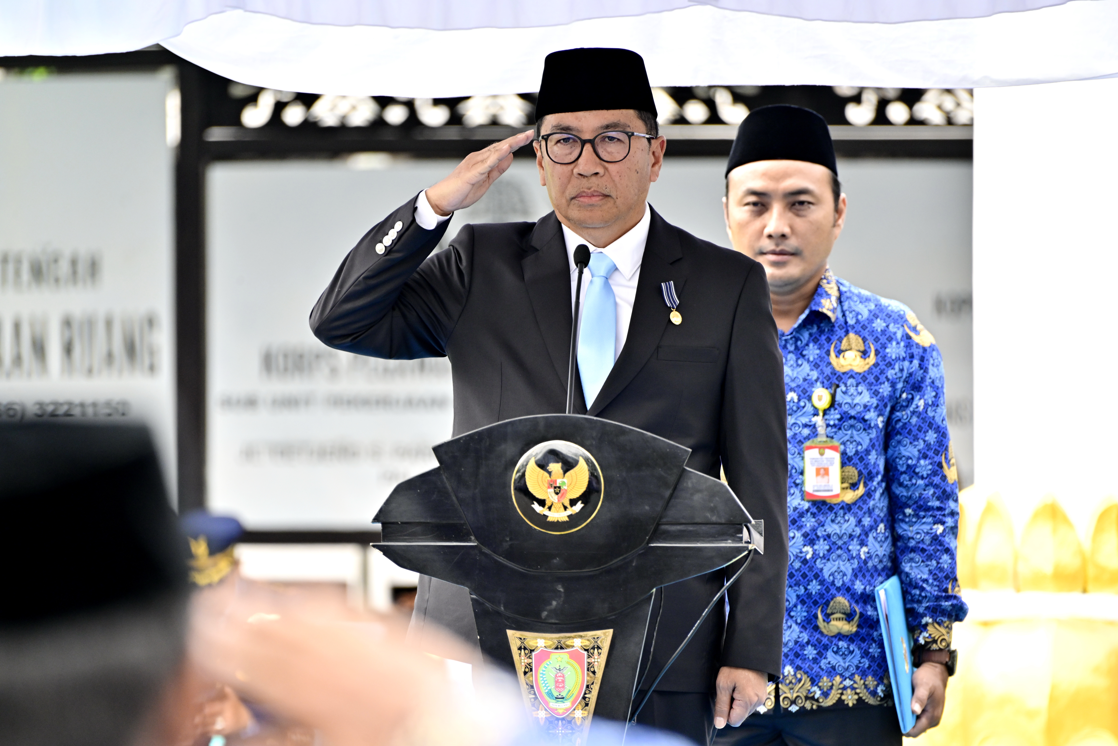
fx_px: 12421
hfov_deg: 5.2
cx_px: 559
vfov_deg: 3.4
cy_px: 373
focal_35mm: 400
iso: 1000
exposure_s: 1/200
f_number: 8
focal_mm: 400
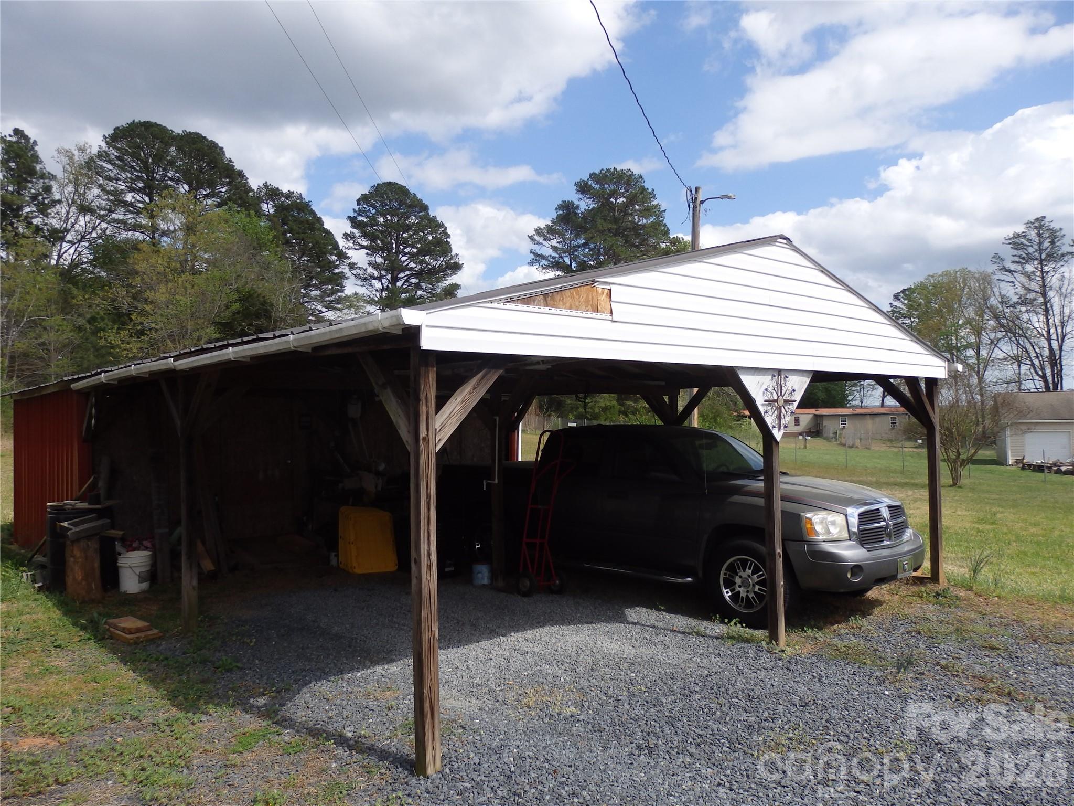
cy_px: 403
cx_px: 537
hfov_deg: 69.4
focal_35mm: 25
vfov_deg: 54.9
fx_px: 776
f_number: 8.7
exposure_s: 1/160
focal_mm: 4.5
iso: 100
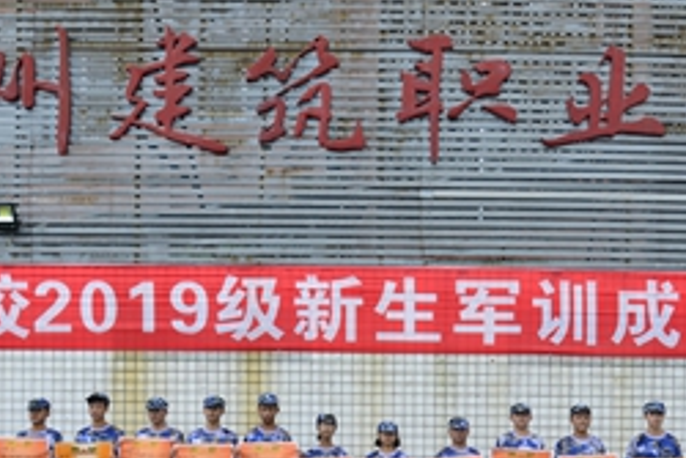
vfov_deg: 27.0
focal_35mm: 48
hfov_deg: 41.0
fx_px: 915
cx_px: 395
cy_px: 422
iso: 500
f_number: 7.1
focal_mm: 24
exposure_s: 1/200
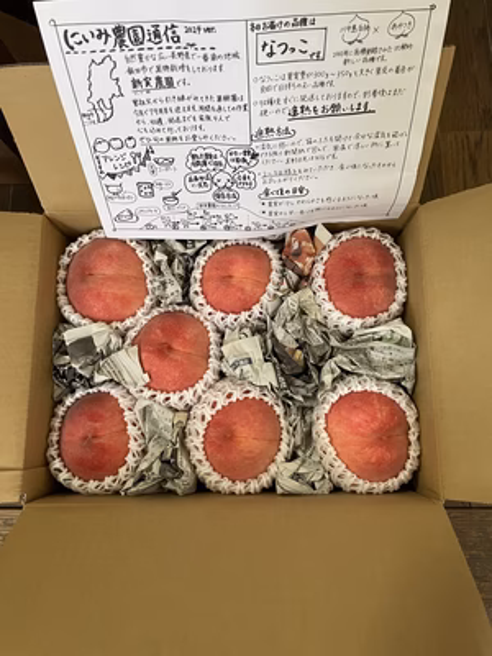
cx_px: 246
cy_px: 328
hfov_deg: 53.1
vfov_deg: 67.3
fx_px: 493
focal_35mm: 26
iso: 400
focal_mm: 4.2
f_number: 1.6
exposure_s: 1/60
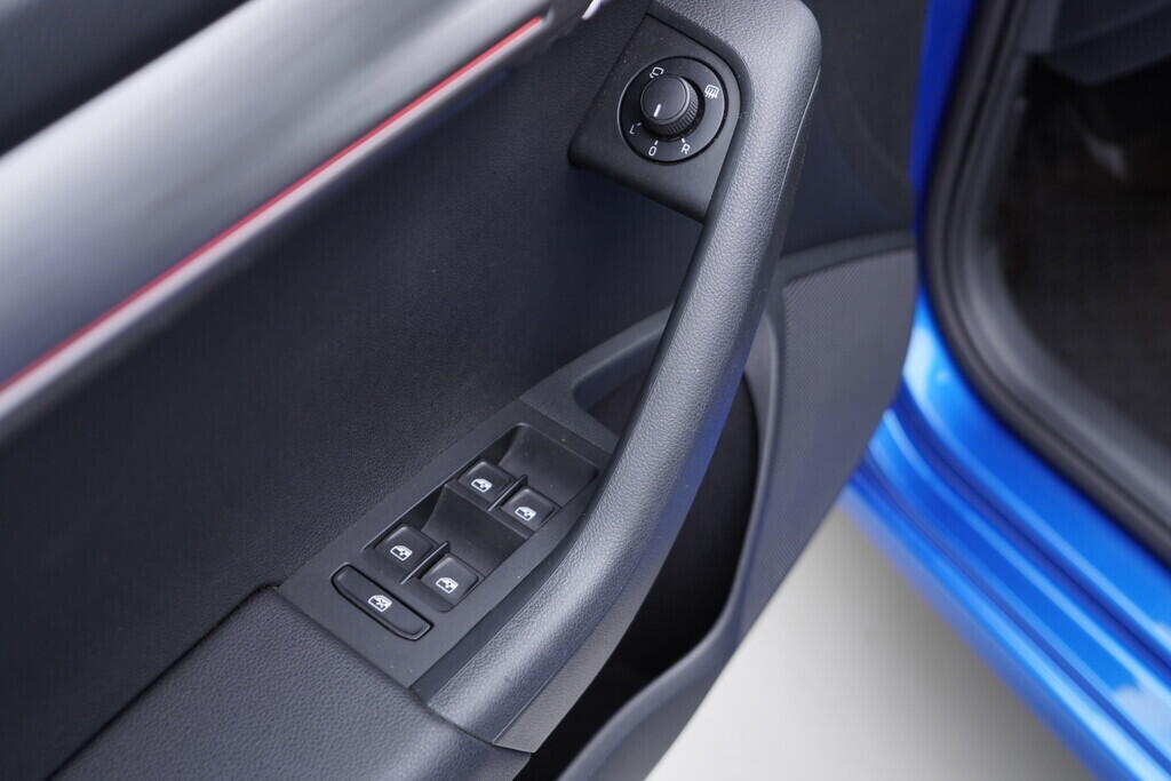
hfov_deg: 53.1
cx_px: 586
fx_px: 1171
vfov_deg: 36.9
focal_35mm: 36
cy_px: 390
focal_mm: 24
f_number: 2.8
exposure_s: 1/40
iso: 200
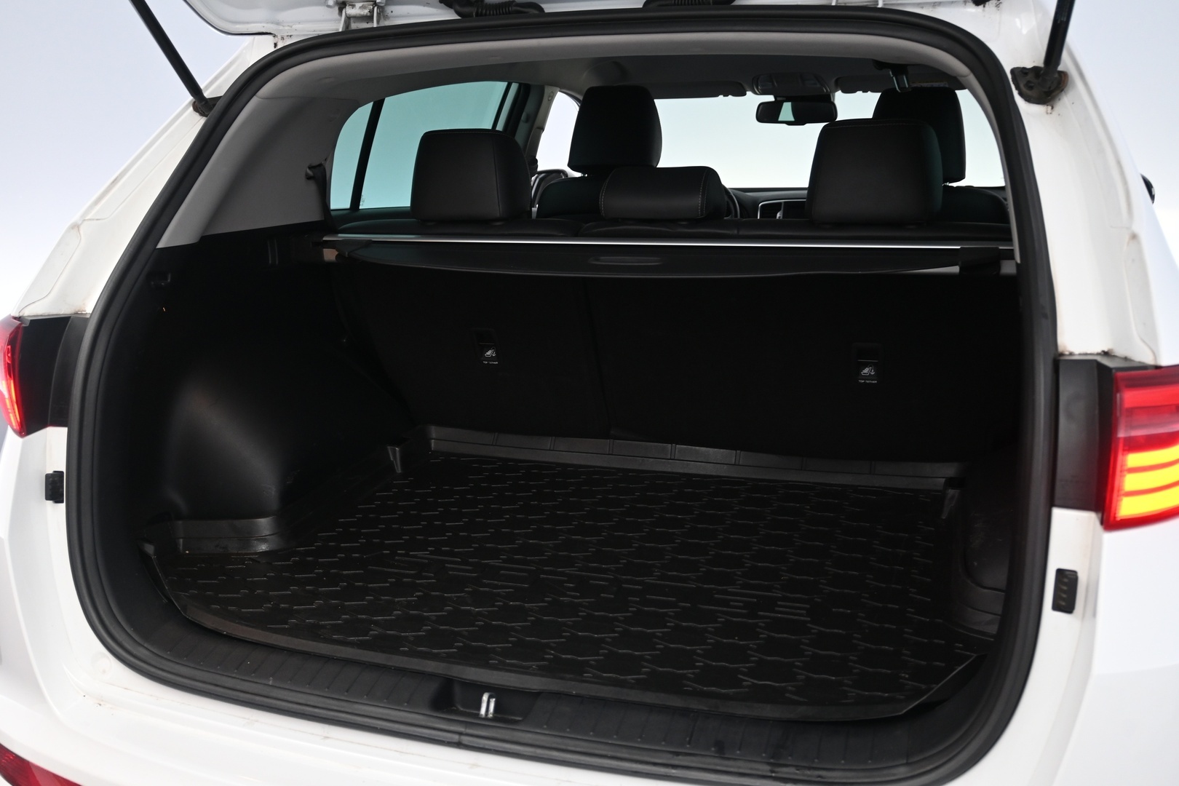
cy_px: 393
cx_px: 590
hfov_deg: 57.2
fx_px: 1081
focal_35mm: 33
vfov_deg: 40.0
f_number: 4
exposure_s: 1/40
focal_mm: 22
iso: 720
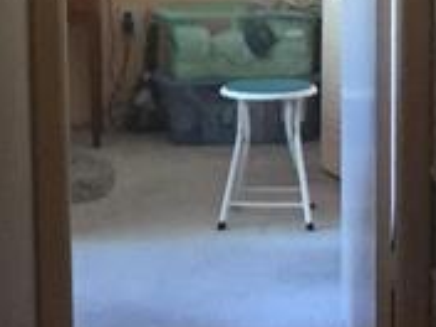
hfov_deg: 11.6
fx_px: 2129
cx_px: 72
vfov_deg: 8.8
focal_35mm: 169
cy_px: 102
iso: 250
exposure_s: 1/17
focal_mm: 4.15
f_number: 2.2
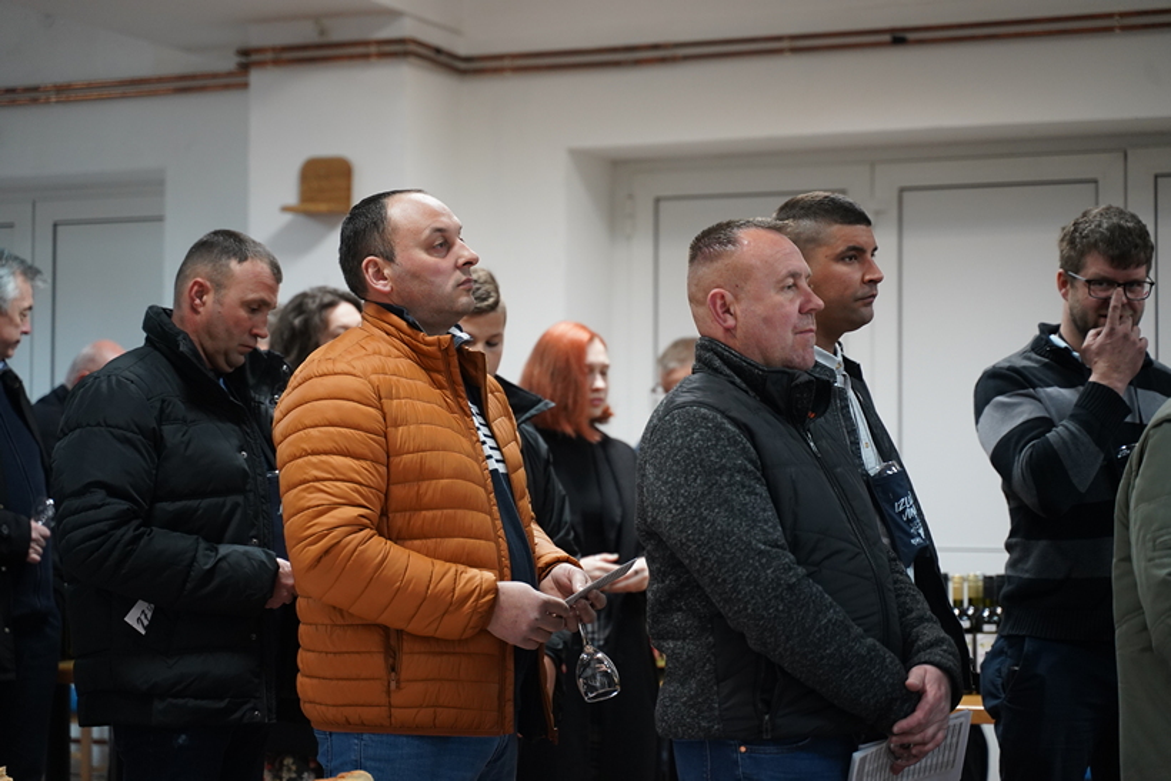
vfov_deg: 18.2
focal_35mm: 75
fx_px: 2440
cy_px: 390
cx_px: 586
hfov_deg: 27.0
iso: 2000
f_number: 2.8
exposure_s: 1/100
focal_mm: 75
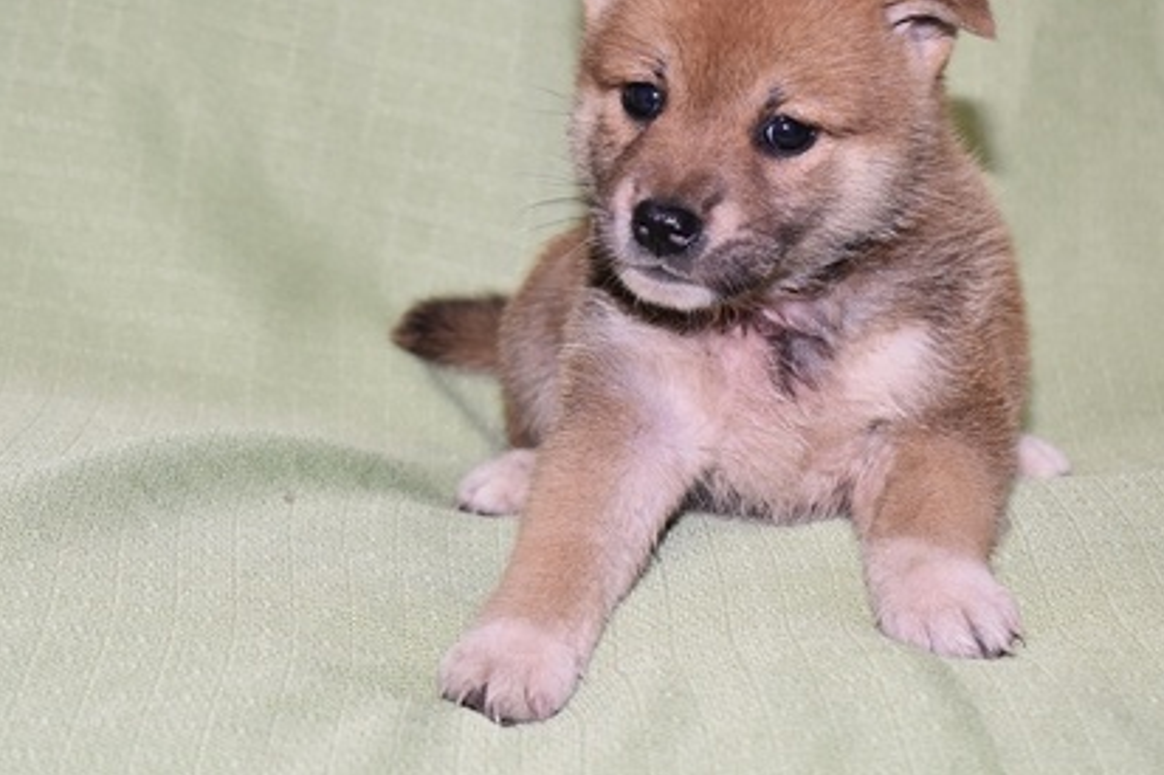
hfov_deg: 20.0
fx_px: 3297
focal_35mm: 102
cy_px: 279
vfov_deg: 13.4
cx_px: 620
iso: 900
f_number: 5.6
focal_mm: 52
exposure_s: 1/60
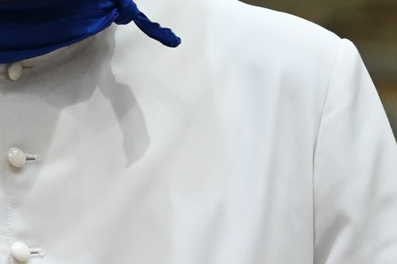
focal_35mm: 815
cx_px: -366
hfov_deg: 2.5
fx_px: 8984
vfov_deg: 1.7
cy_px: -77
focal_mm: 115
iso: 5000
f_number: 4
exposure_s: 1/250
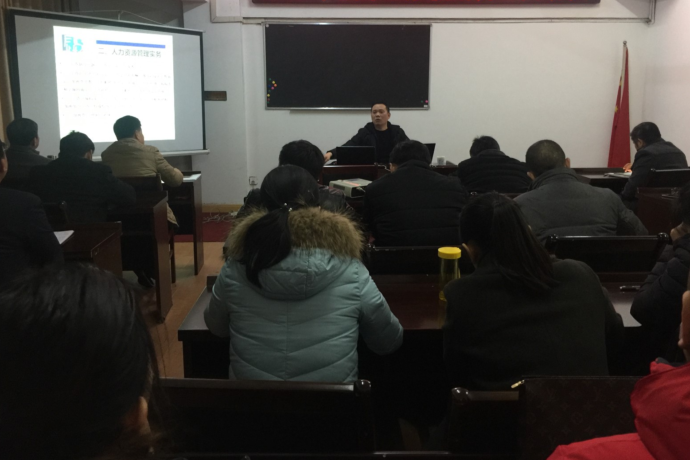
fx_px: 594
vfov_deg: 42.2
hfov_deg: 60.3
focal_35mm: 31
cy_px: 201
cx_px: 349
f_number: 2.2
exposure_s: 1/17
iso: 125
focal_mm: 4.15
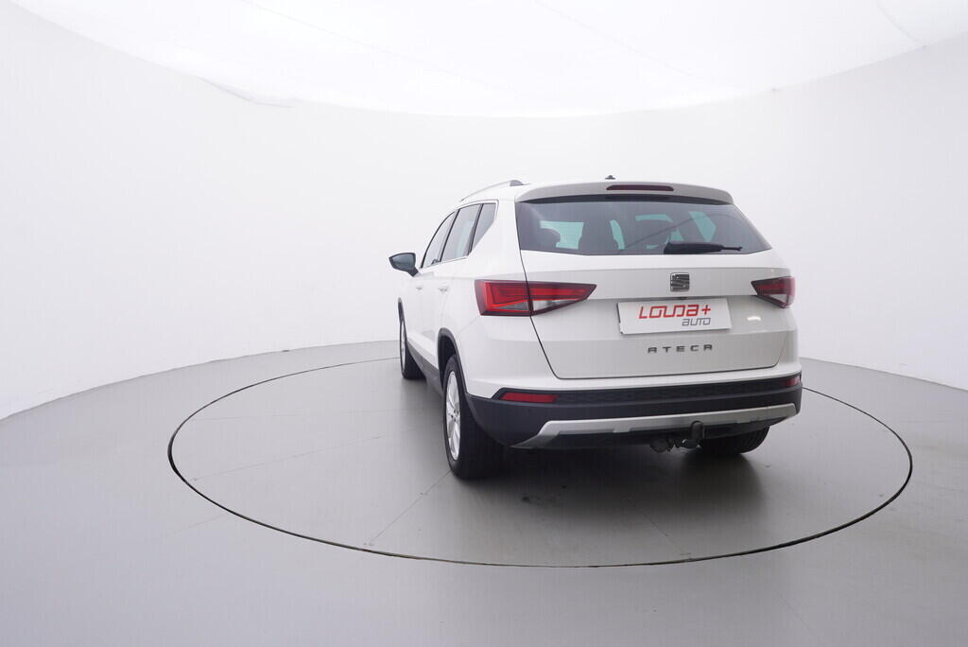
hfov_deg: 77.3
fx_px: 605
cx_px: 484
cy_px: 324
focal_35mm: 22
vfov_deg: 56.2
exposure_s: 1/80
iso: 200
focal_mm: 15
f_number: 5
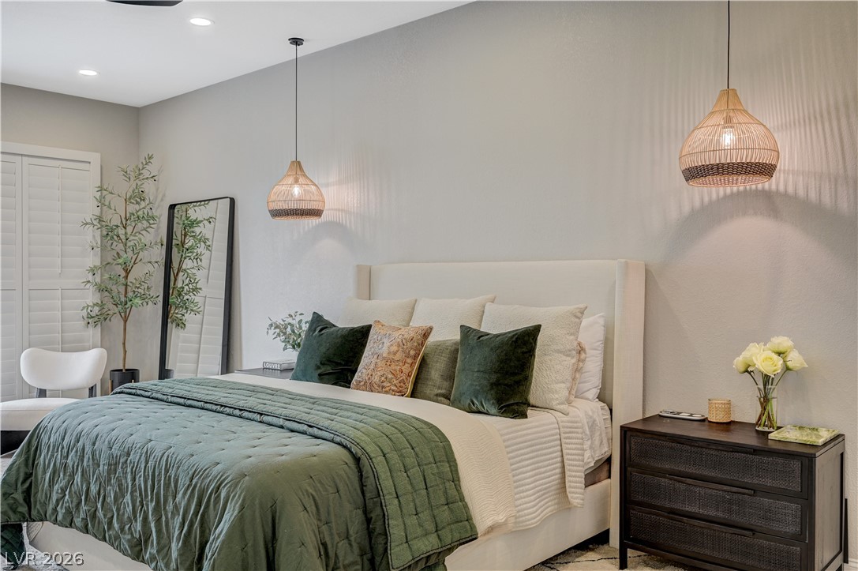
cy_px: 286
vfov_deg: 43.5
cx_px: 429
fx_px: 714
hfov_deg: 62.0
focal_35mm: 30
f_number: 8
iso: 400
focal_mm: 30
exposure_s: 1/8
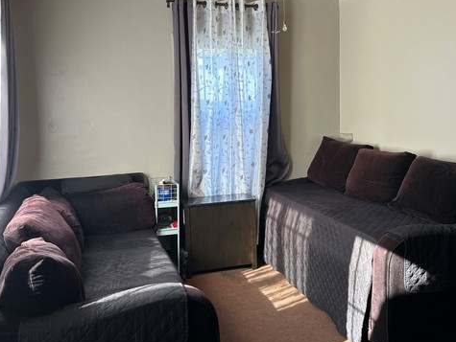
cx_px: 266
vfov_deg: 40.7
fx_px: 461
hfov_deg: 52.3
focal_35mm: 35
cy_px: 148
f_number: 1.5
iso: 64
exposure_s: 1/120
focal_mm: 5.7
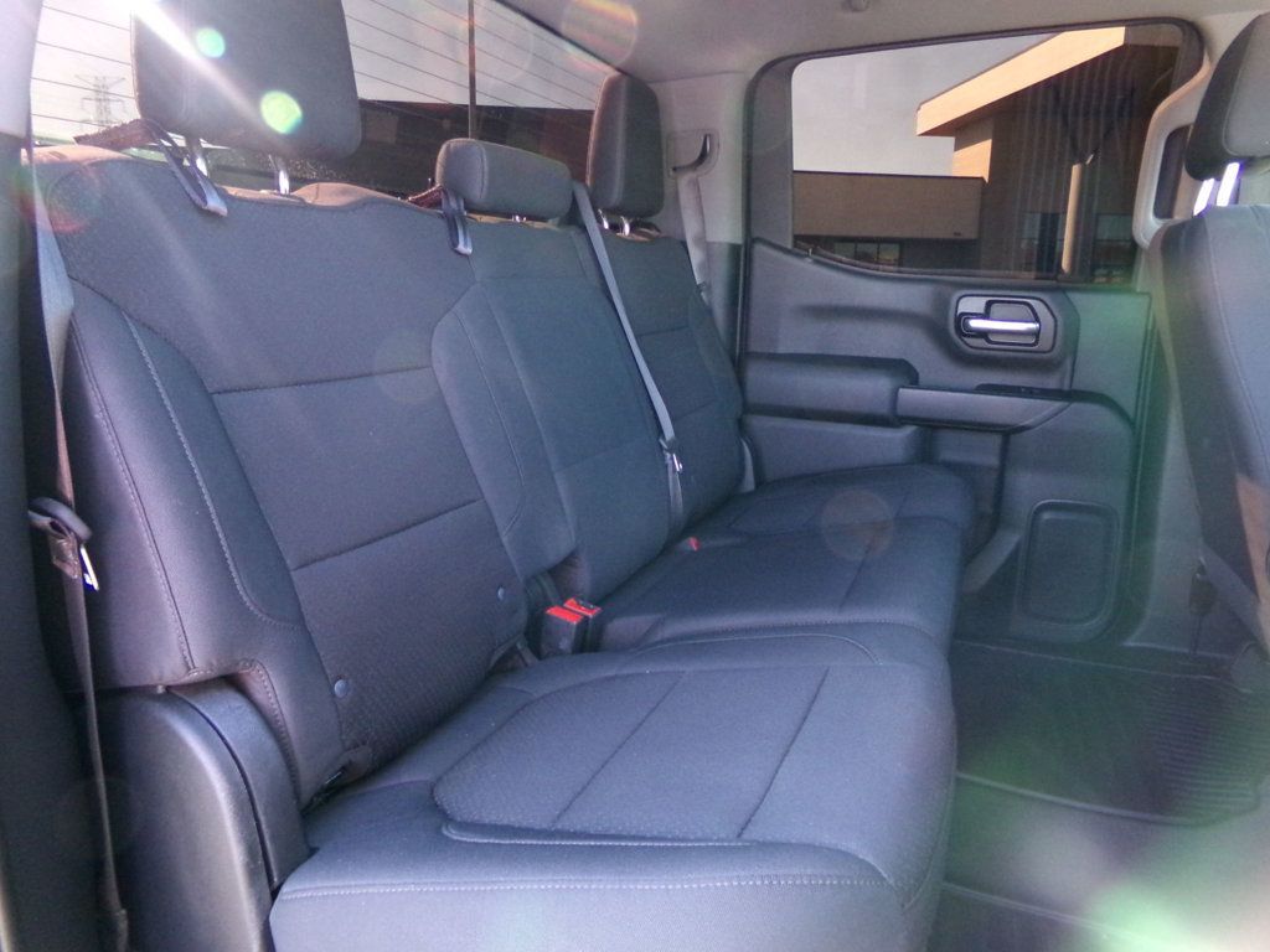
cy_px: 476
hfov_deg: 71.6
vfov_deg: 56.8
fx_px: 881
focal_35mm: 24
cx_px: 635
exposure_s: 1/60
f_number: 3.7
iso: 800
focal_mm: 4.3
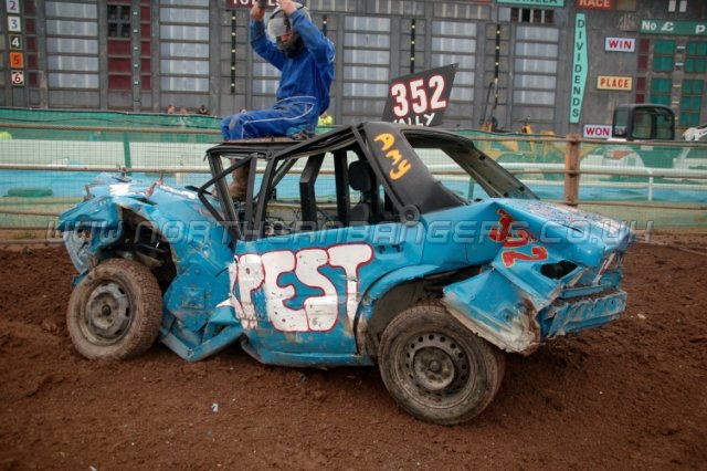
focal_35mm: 33
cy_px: 236
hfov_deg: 57.2
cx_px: 354
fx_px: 648
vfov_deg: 39.9
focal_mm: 22
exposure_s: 1/125
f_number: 4
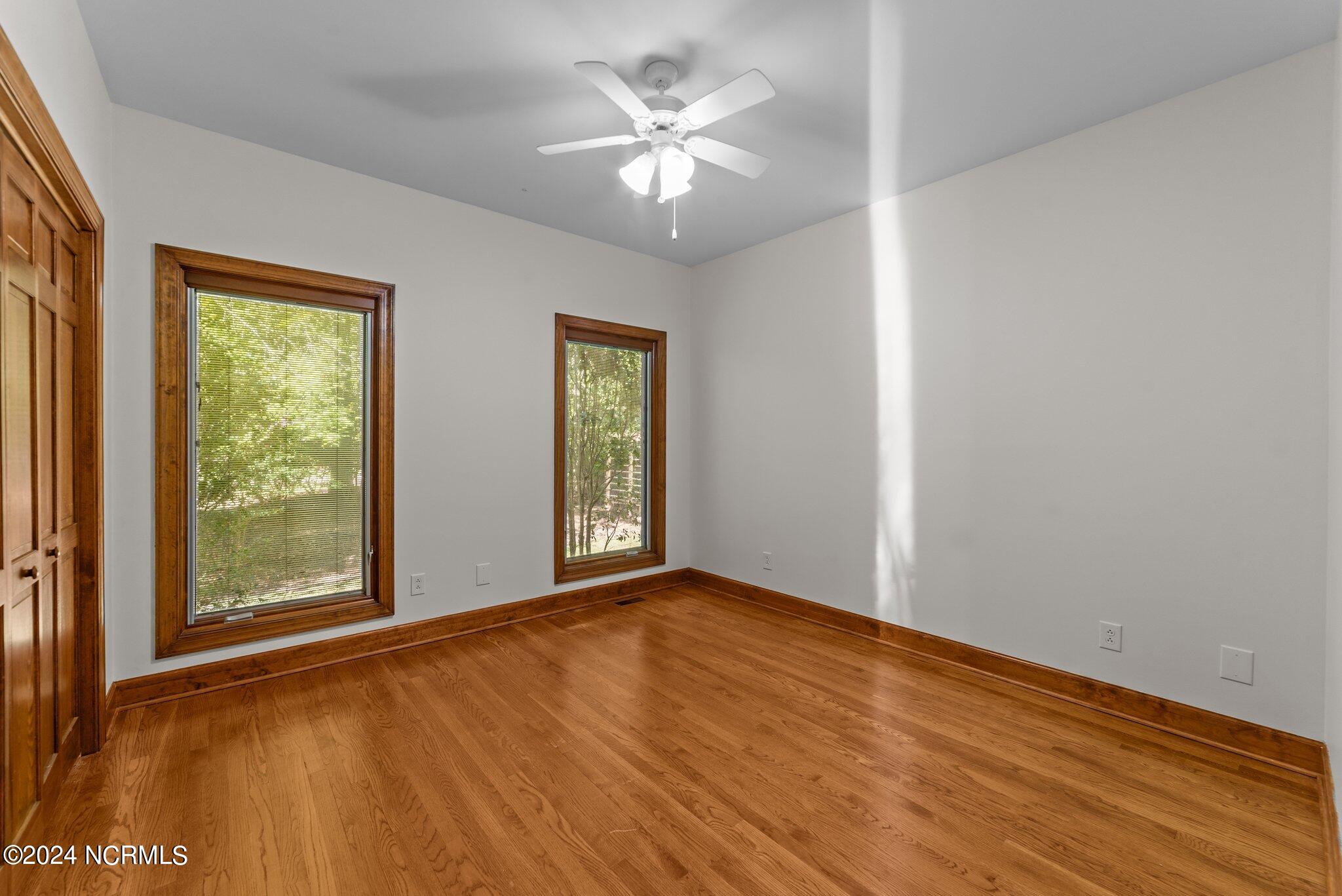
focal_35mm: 14
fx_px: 522
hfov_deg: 104.2
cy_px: 448
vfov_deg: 81.3
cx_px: 671
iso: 250
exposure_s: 1/2.5
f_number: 8
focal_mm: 14
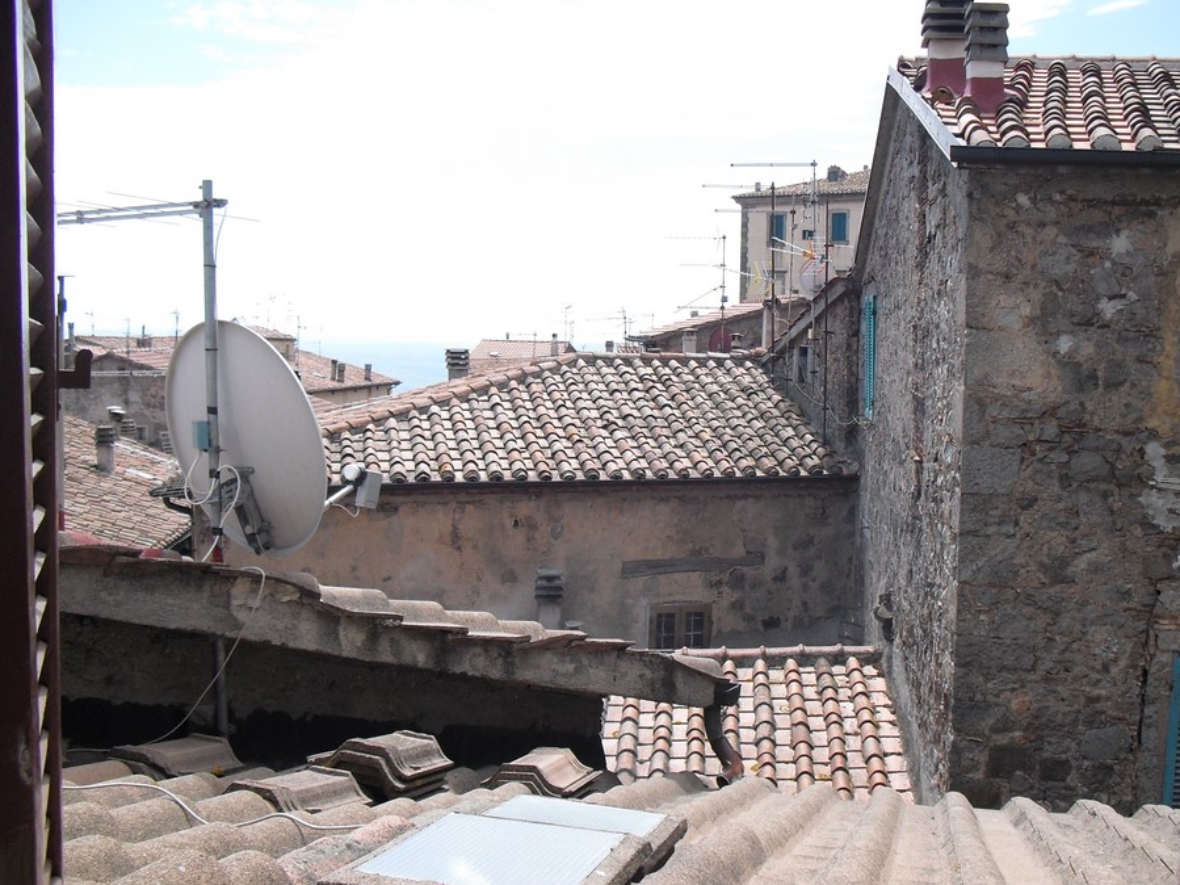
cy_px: 458
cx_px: 665
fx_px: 1397
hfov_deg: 45.7
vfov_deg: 35.1
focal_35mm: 41
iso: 200
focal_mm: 6.3
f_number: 7.8
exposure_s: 1/250
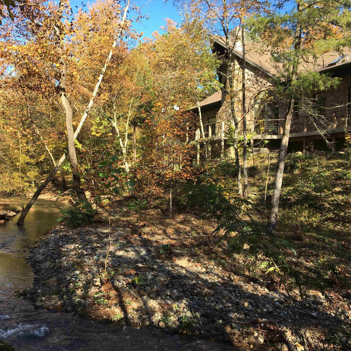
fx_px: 402
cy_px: 175
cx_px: 163
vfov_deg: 47.2
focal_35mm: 35
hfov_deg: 47.2
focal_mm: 4.15
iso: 25
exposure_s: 1/386
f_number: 2.2
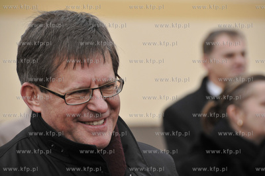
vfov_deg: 4.6
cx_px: 132
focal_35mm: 300
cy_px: 88
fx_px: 2206
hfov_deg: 6.9
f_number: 6.3
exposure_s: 1/500
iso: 400
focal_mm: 200
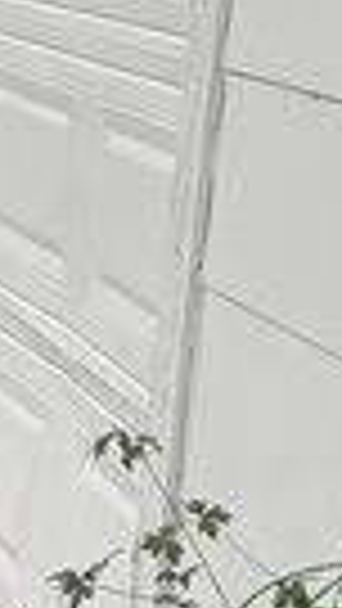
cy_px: -14
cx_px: -256
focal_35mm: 124
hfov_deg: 9.4
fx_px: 1998
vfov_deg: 16.9
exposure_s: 1/718
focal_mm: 6.86
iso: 80
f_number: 1.78
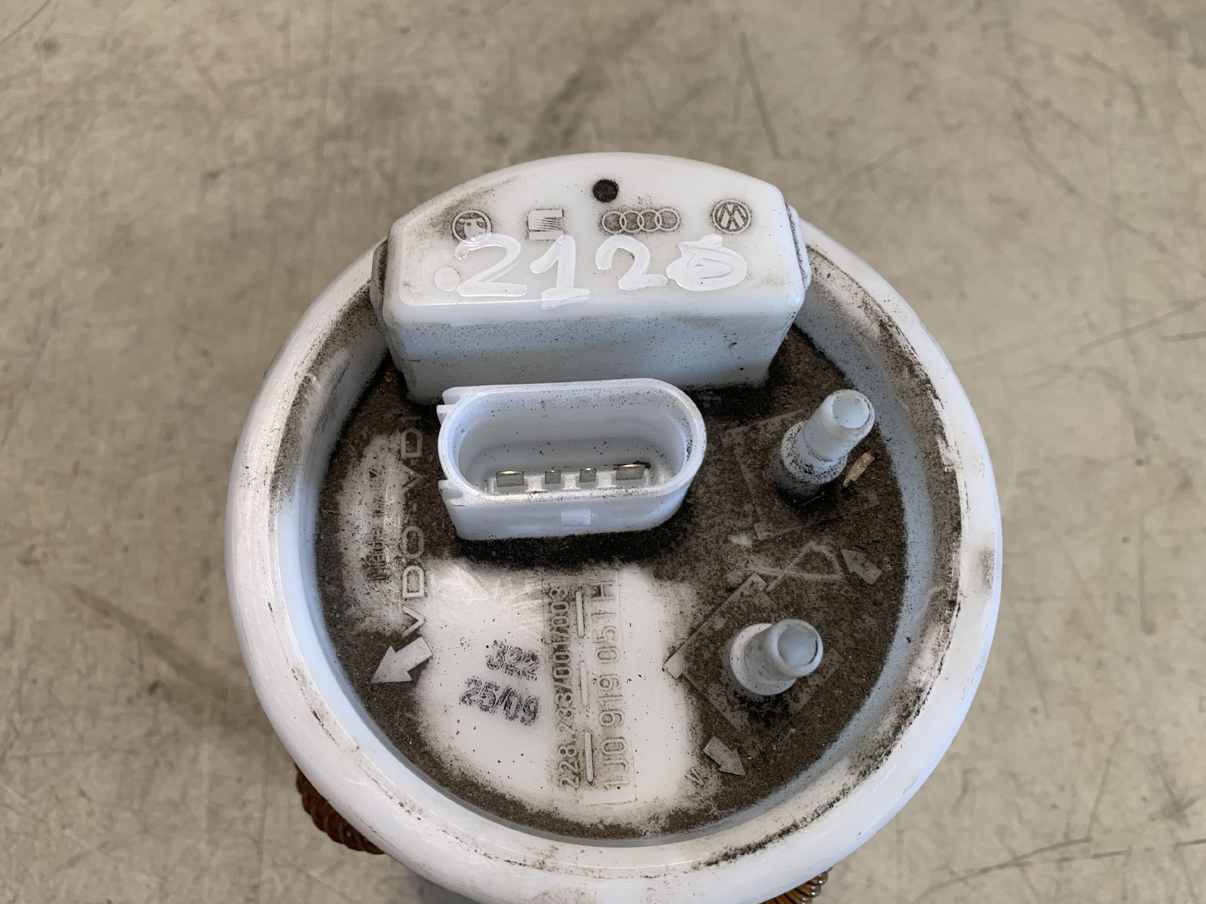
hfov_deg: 67.3
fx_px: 906
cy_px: 452
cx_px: 603
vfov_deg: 53.1
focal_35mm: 26
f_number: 1.8
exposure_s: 1/50
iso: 64
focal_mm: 4.25
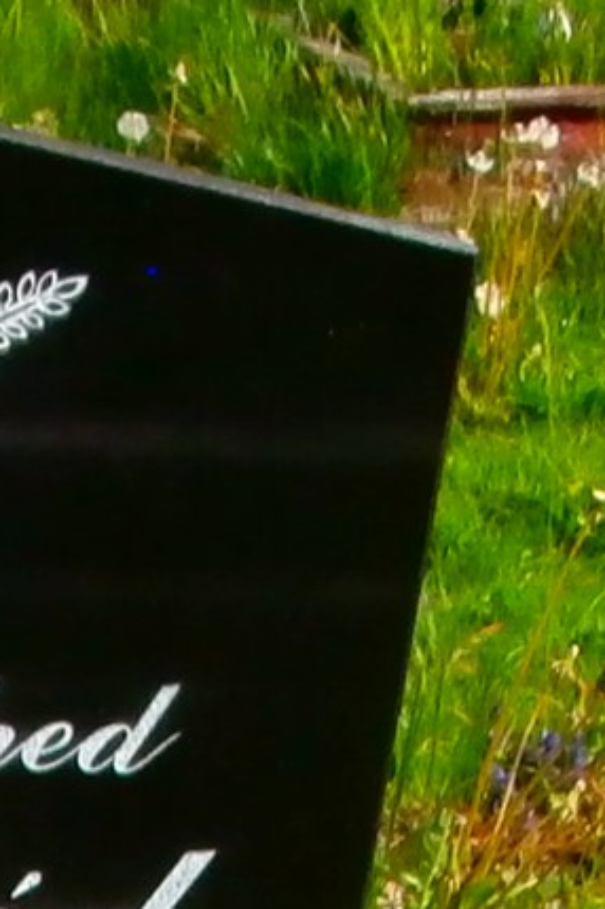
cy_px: 1761
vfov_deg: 10.9
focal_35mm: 174
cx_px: -196
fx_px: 4393
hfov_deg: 7.8
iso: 100
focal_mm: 4.2
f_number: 3
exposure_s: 1/800
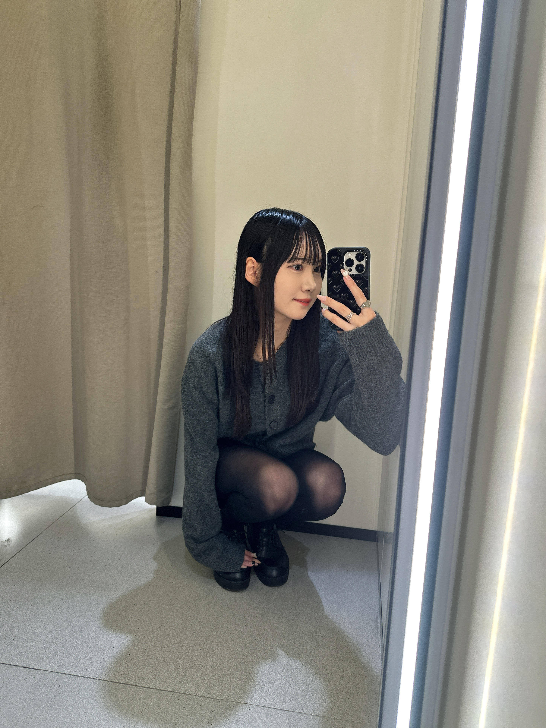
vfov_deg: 69.4
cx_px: 267
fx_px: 526
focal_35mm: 25
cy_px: 361
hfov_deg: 54.9
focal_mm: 6.86
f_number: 1.78
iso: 160
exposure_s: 1/100
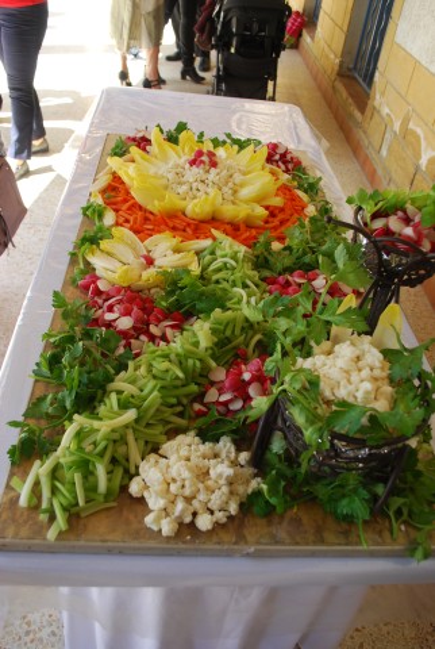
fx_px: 541
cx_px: 218
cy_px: 324
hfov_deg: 43.8
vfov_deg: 61.8
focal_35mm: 30
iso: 200
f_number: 5
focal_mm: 20
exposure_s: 1/100
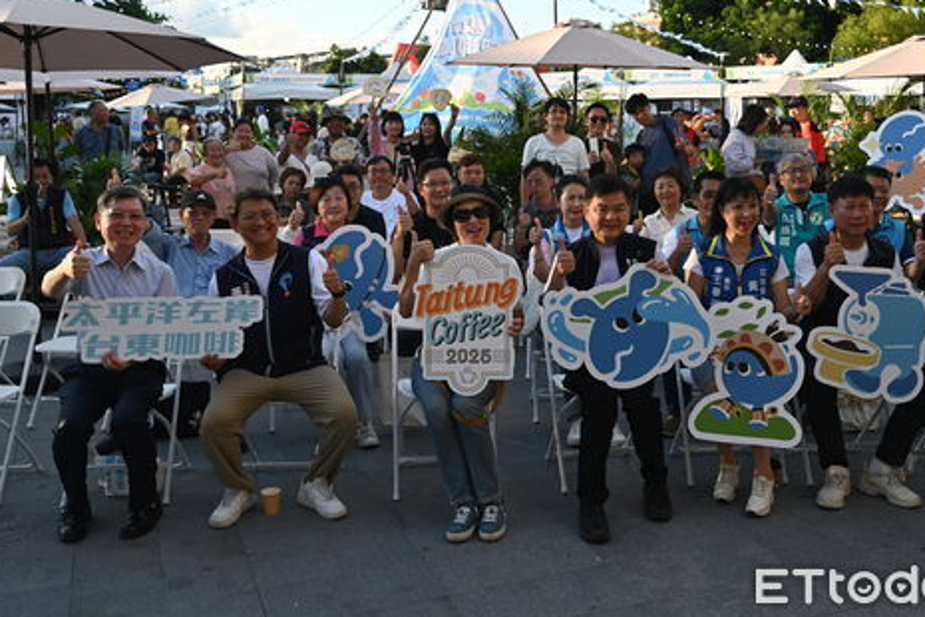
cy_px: 229
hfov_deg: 47.7
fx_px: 1044
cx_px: 521
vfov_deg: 32.7
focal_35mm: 41
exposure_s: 1/250
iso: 200
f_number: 5
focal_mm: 31.5
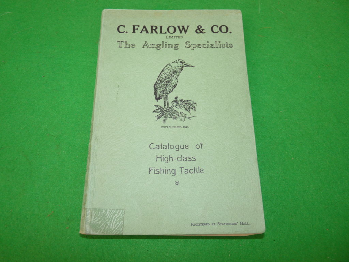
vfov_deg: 48.2
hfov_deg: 61.7
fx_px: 292
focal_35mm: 29
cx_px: 174
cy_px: 131
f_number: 2.8
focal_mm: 5.1
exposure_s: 1/30
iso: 100
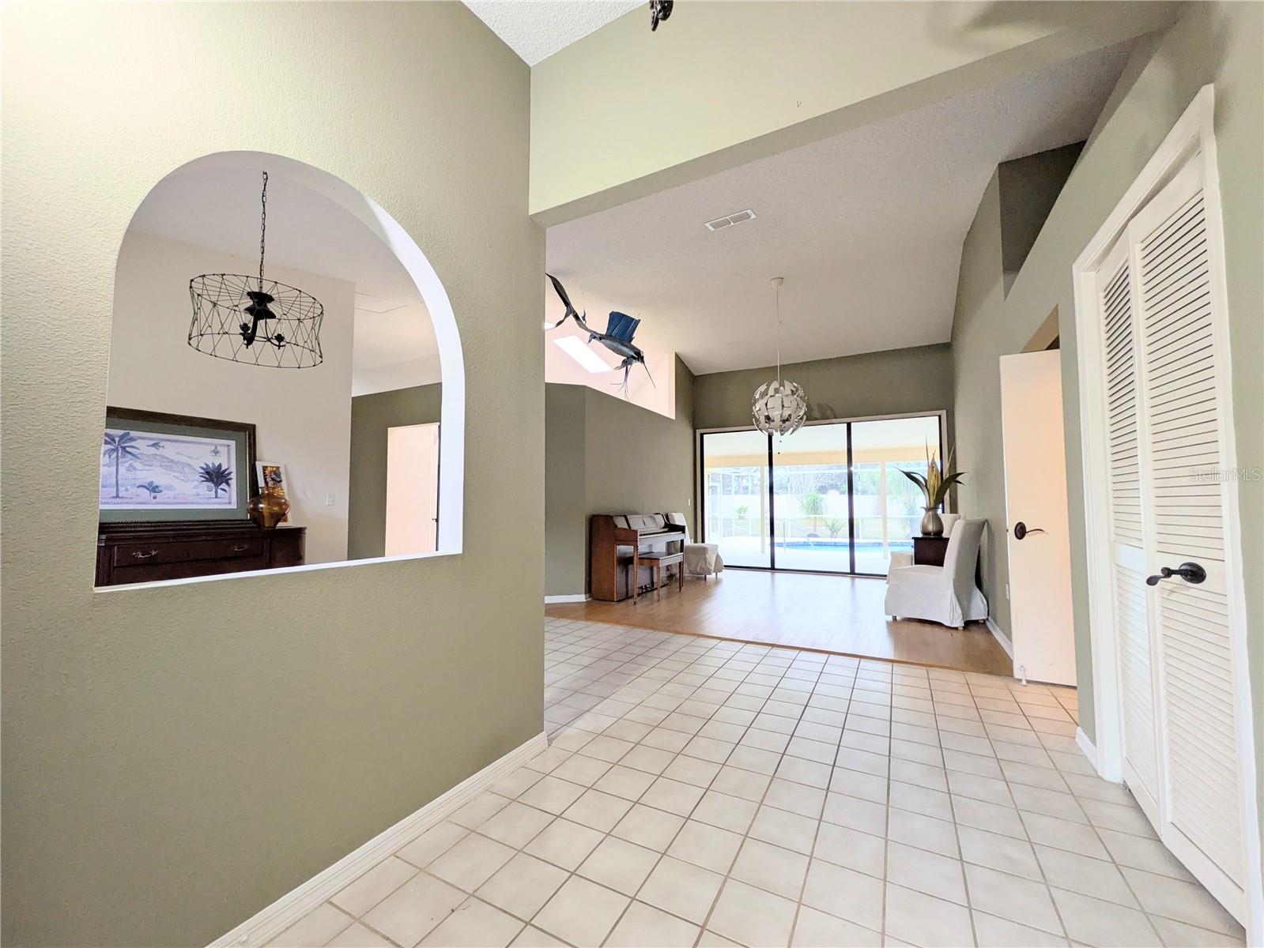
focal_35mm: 14
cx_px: 632
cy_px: 474
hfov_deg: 102.1
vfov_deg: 85.7
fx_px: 511
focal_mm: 1.83
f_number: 2.2
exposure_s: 1/30
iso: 87
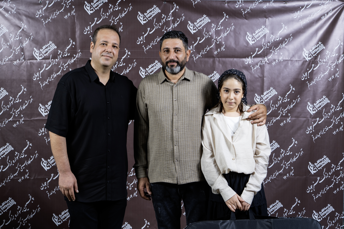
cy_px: 114
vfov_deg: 24.2
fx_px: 535
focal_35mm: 56
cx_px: 172
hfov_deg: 35.6
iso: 320
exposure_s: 1/125
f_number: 4
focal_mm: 56
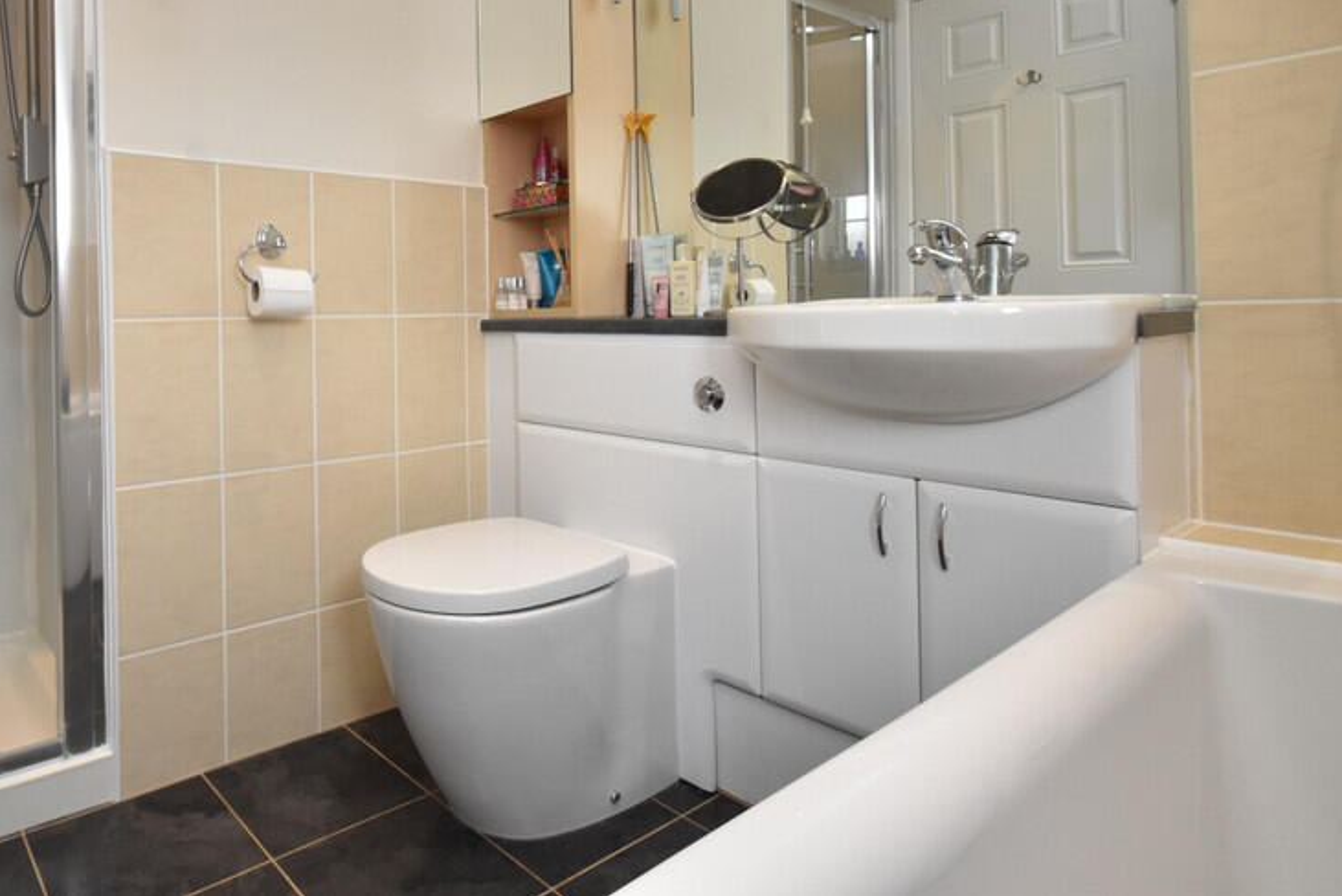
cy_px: 271
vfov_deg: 57.7
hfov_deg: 78.3
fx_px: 783
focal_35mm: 21
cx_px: 439
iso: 1600
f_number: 10
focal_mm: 10
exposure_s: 1/60
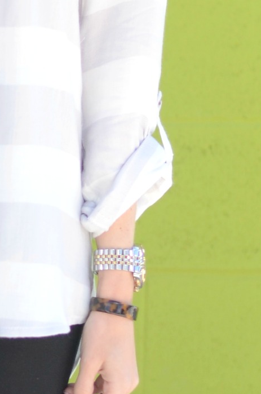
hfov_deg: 3.8
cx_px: -111
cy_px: 261
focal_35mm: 357
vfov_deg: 5.8
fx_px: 3900
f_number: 2.5
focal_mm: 50
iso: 200
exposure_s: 1/1250
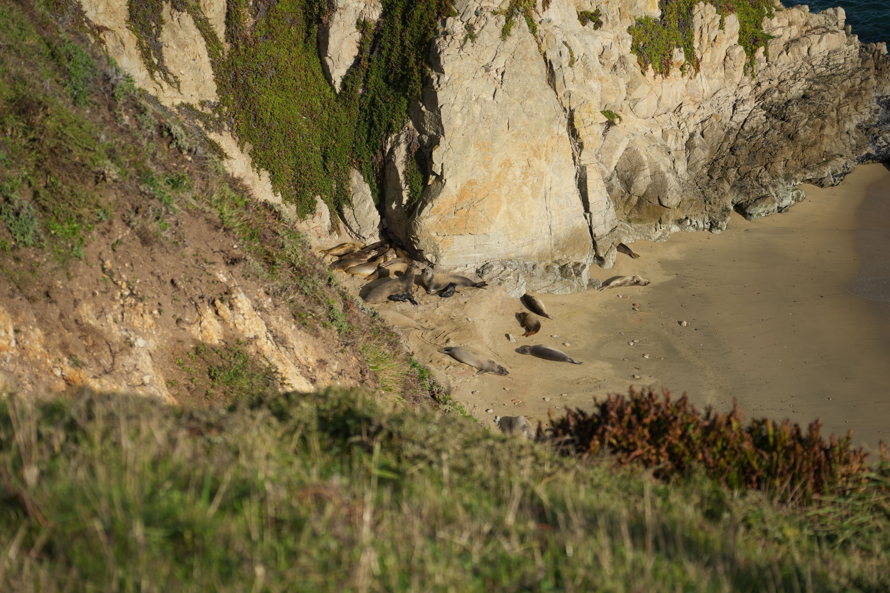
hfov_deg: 14.8
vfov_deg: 9.9
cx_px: 445
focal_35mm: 139
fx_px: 3436
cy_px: 296
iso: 200
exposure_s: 1/800
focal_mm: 139
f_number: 6.3
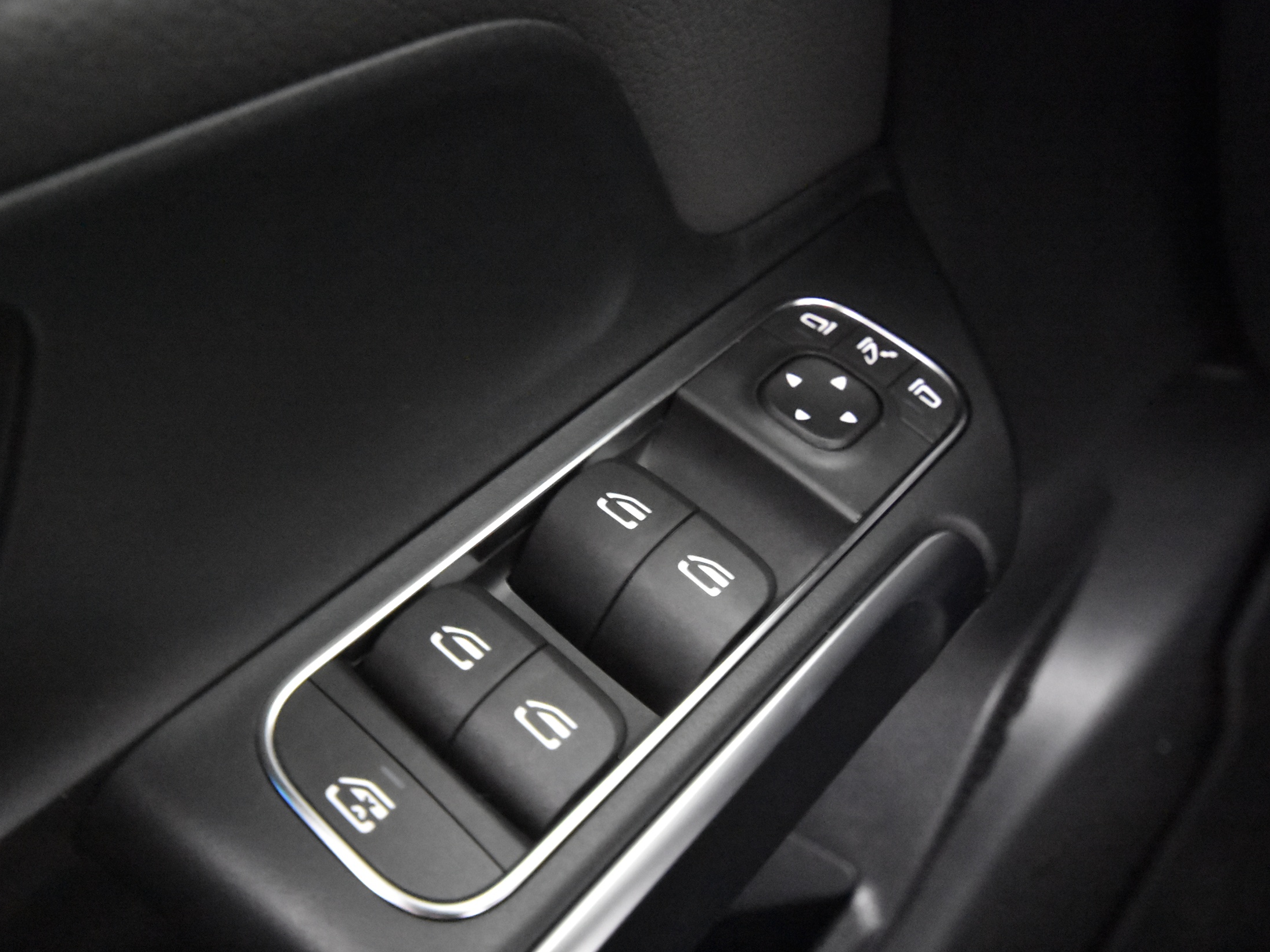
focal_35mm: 33
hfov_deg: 55.3
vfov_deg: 42.9
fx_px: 1211
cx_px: 609
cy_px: 474
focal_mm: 20
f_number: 5.6
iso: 12800
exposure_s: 1/8
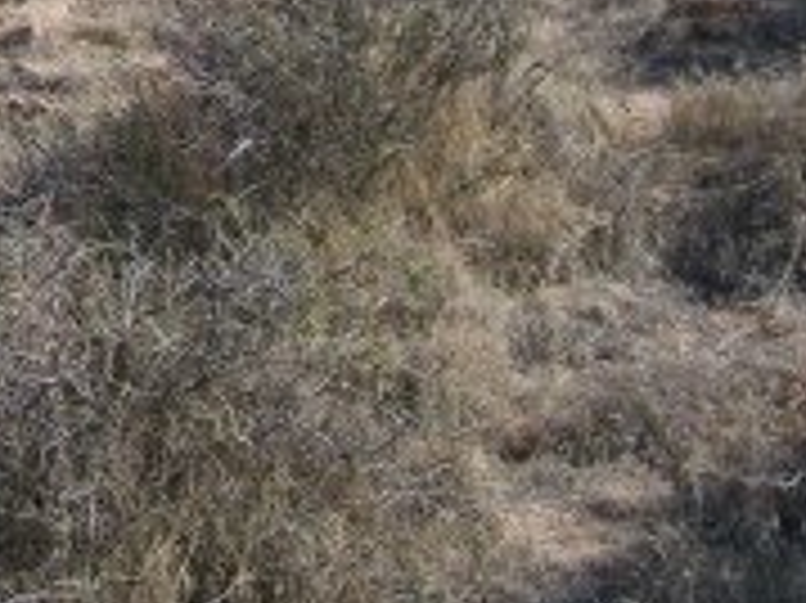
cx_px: -158
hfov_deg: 14.1
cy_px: -378
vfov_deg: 10.4
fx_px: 3165
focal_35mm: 136
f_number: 8
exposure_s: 1/200
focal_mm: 7.9
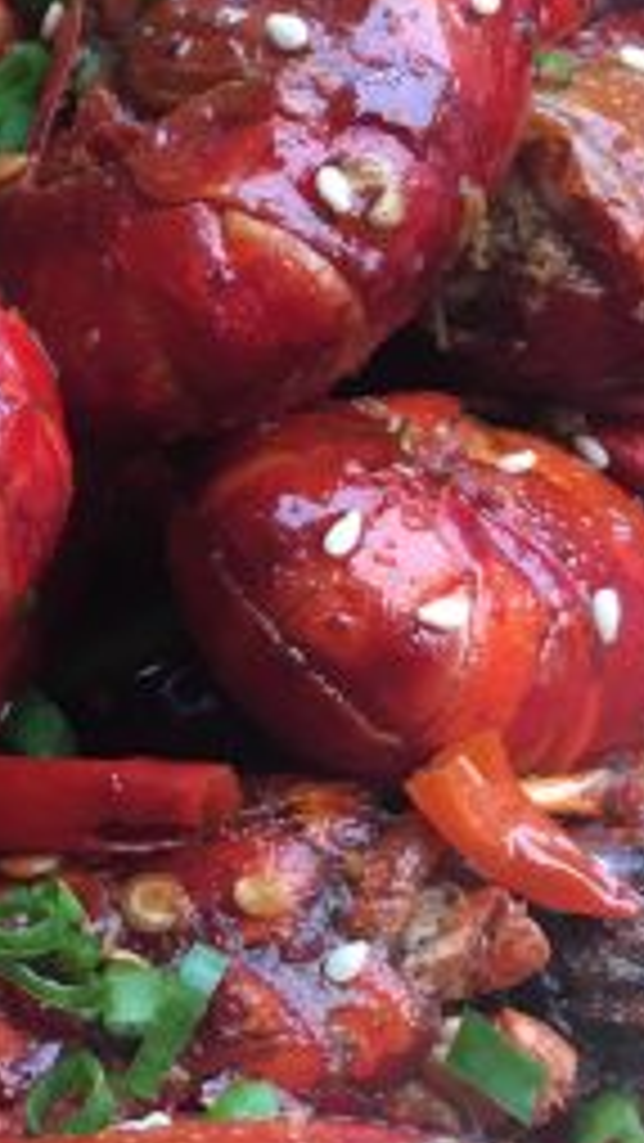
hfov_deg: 12.7
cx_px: -486
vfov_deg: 24.5
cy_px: 587
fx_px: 2639
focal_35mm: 87
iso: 25
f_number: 2.2
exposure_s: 1/33
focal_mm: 4.15
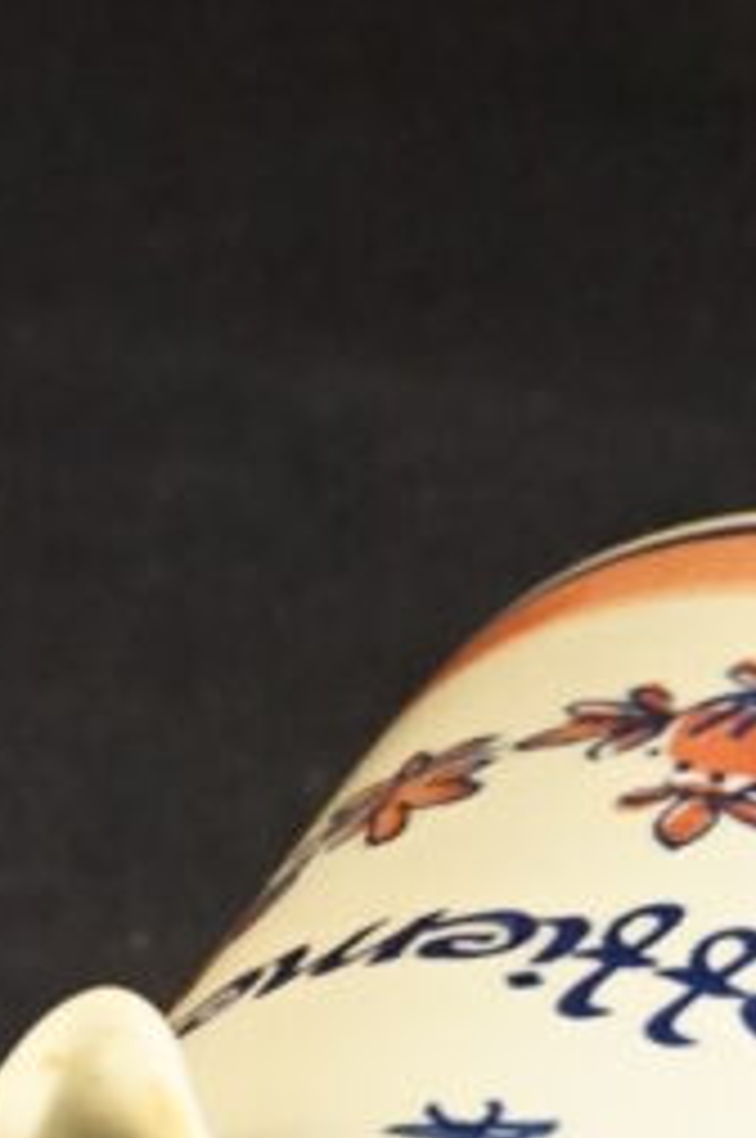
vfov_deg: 6.2
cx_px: -1190
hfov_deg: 4.1
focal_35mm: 330
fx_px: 10416
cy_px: 1399
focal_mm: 29
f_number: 4.5
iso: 3200
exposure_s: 1/100
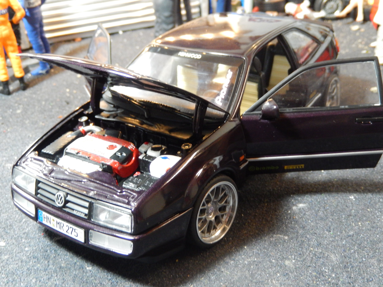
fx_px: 498
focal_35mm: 45
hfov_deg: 42.1
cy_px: 144
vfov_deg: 32.2
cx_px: 192
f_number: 4.3
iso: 560
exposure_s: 1/8
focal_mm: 8.1
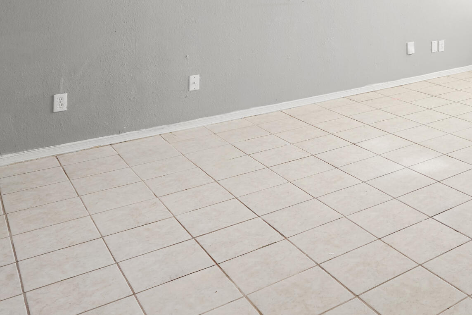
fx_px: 551
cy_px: -33
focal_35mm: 42
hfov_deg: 39.9
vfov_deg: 28.8
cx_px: 487
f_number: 11
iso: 640
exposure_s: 1/10
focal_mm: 16
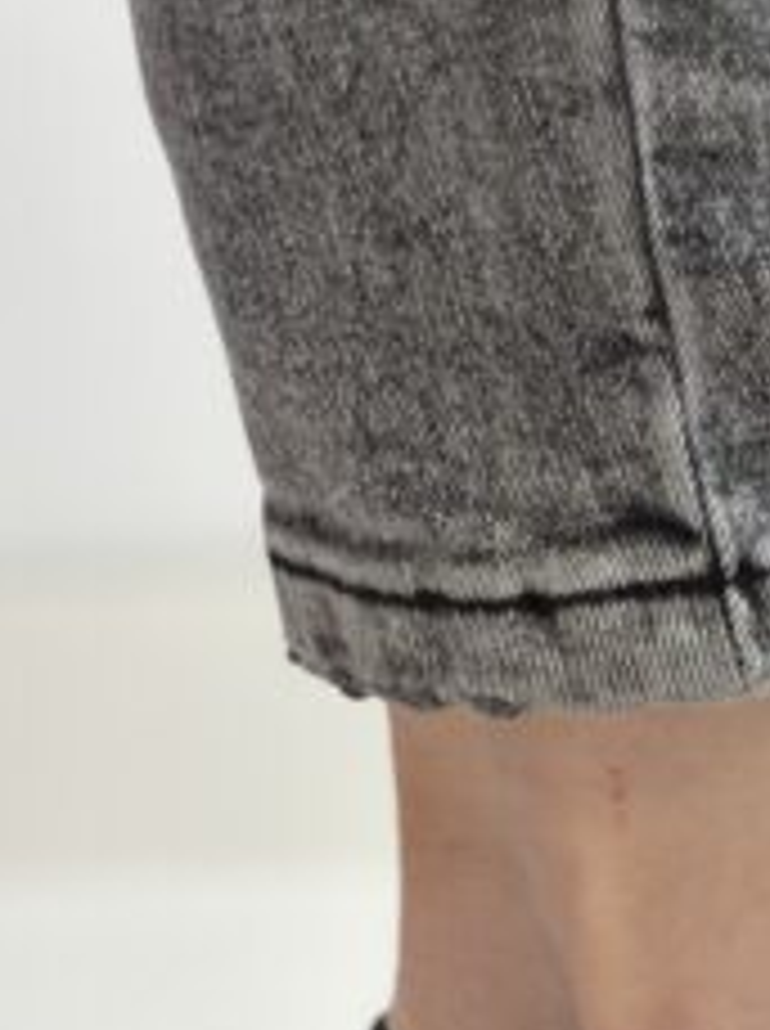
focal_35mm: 168
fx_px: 4997
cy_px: 918
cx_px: 1337
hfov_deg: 8.5
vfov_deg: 11.7
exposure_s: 1/100
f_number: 1.78
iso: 160
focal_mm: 6.86
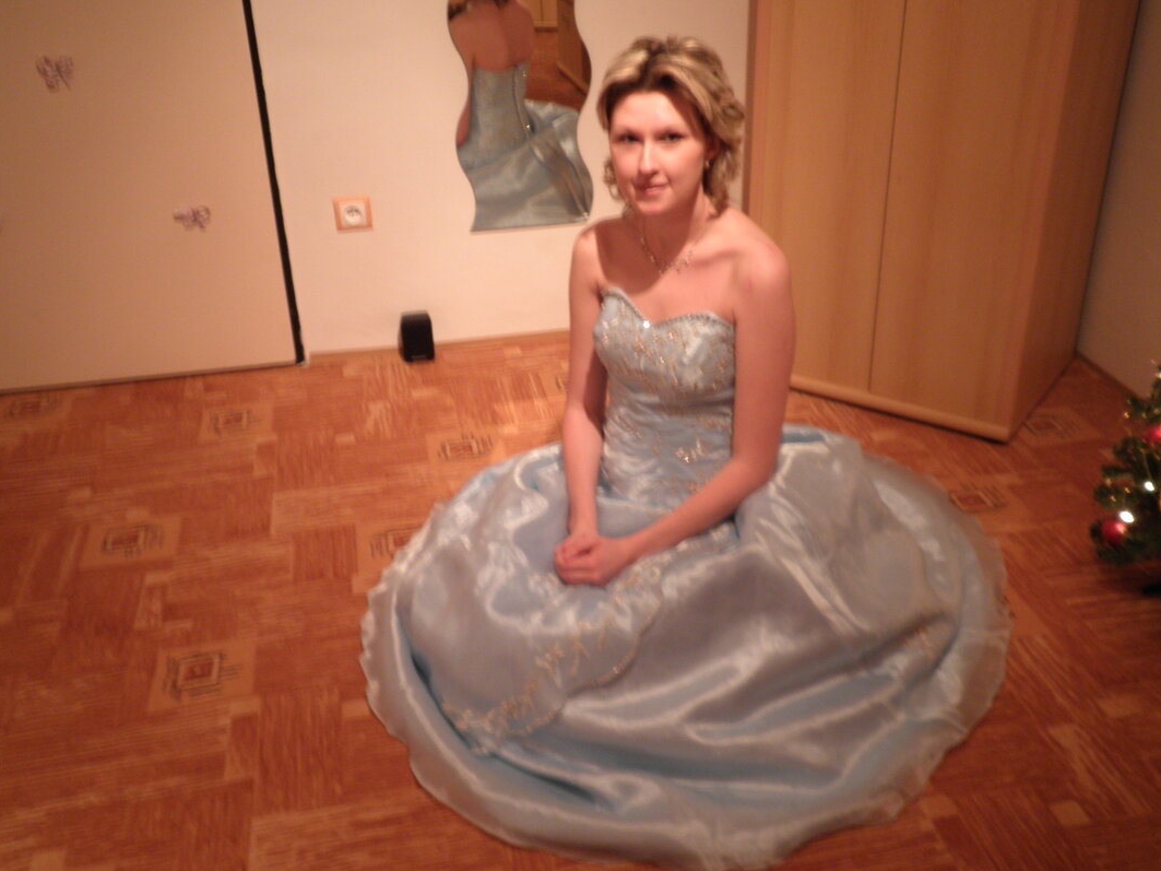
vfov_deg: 40.7
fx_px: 1174
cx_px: 600
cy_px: 431
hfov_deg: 52.6
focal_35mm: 35
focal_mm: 5.5
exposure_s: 1/6
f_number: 2.8
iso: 160
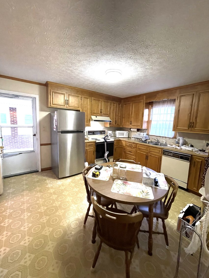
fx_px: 113
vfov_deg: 102.1
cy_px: 139
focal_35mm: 14
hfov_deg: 85.7
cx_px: 104
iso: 1000
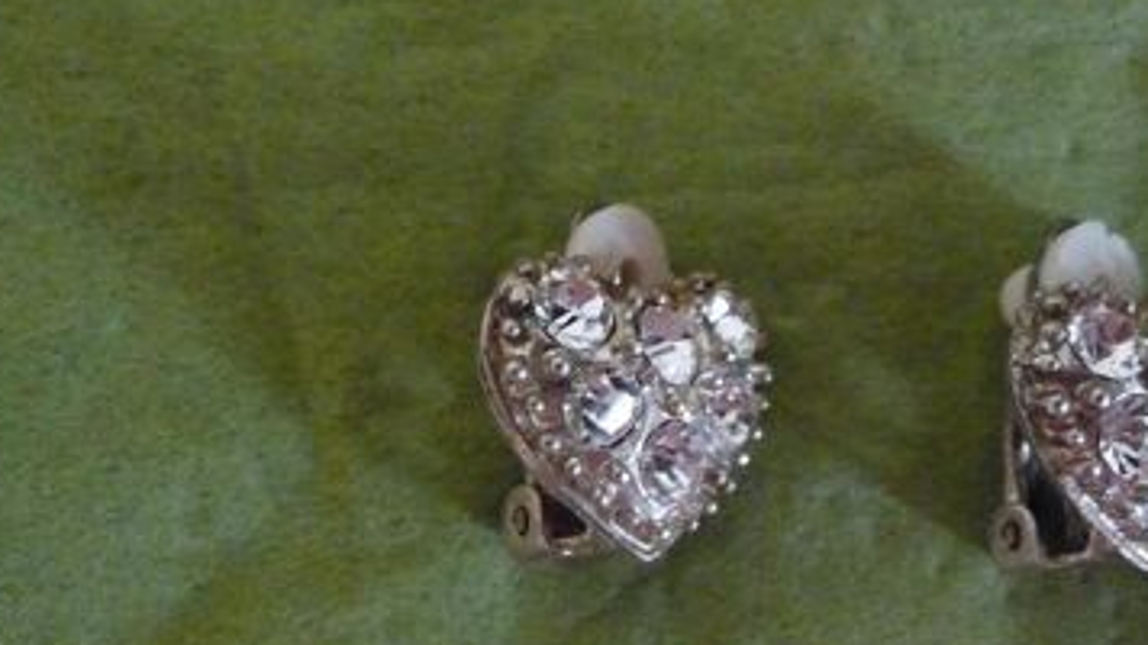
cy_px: 393
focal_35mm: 50
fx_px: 1522
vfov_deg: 23.9
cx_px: 726
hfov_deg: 41.0
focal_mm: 5.6
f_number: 3.6
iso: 800
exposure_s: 1/8
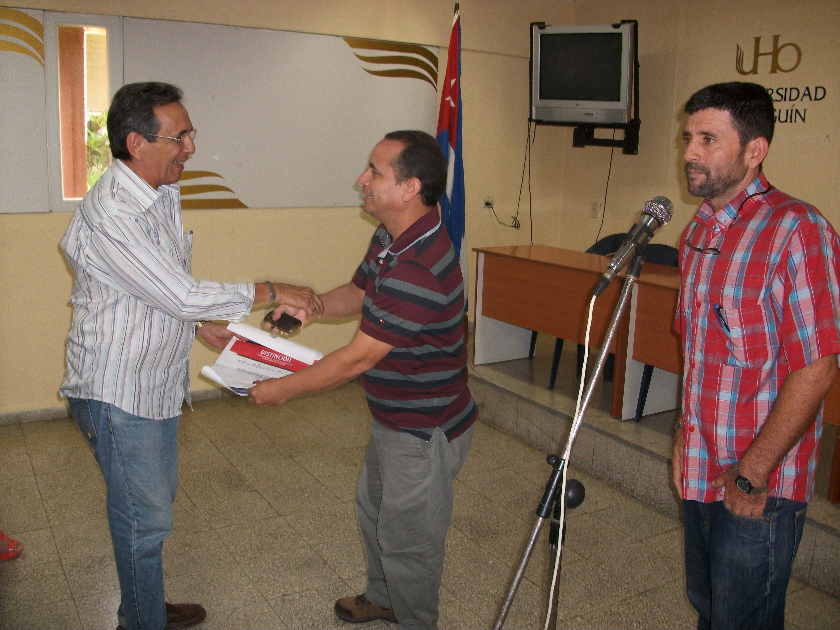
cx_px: 420
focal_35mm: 31
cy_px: 315
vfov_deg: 45.4
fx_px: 752
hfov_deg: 58.4
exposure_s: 1/40
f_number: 2.9
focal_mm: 5.7
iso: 144
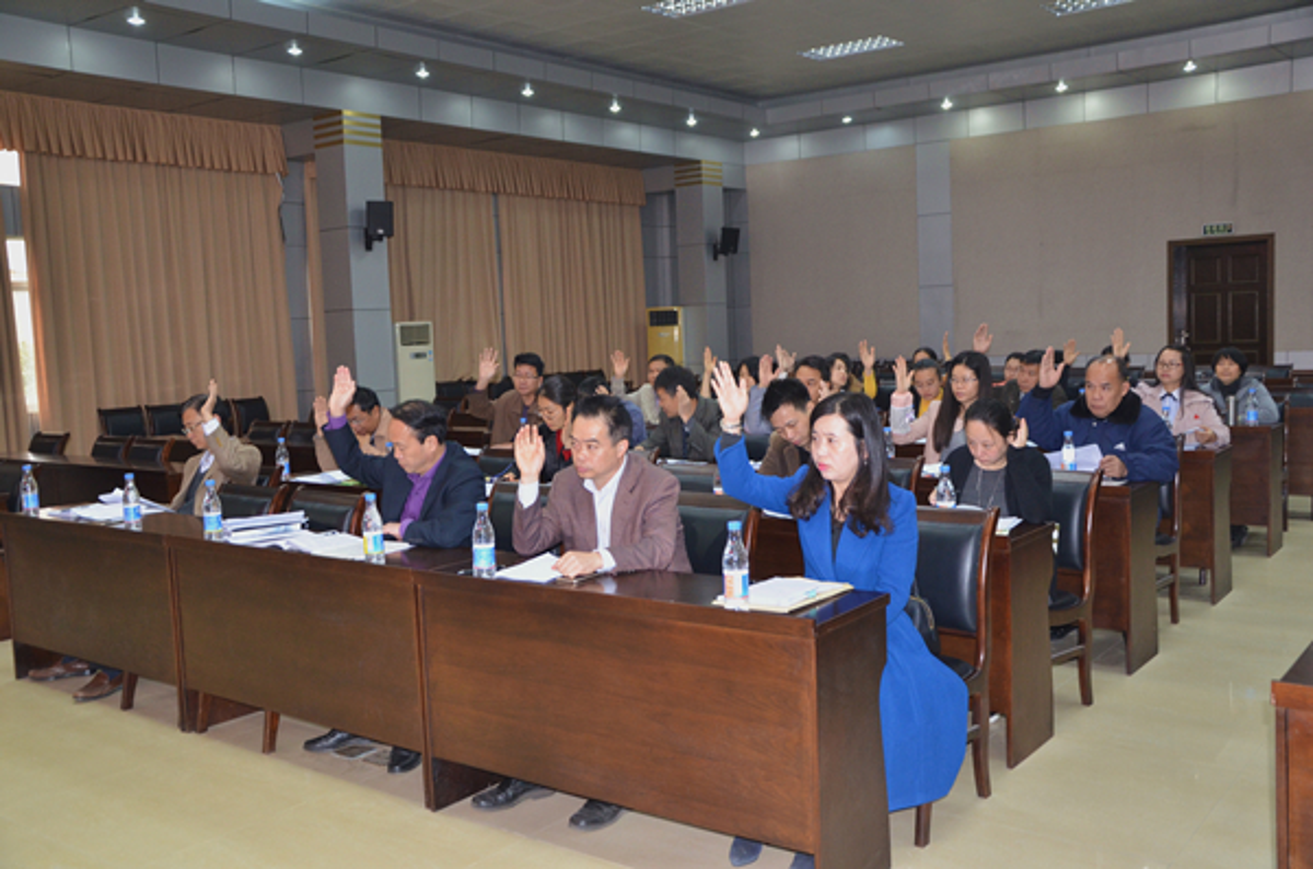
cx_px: 656
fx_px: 1201
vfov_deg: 39.8
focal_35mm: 33
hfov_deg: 57.3
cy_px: 434
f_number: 3.8
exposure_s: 1/60
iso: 800
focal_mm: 22
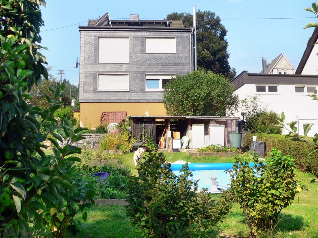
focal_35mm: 46
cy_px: 130
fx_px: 423
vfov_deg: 31.5
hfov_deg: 41.2
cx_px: 169
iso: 80
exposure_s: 1/250
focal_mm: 6
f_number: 4
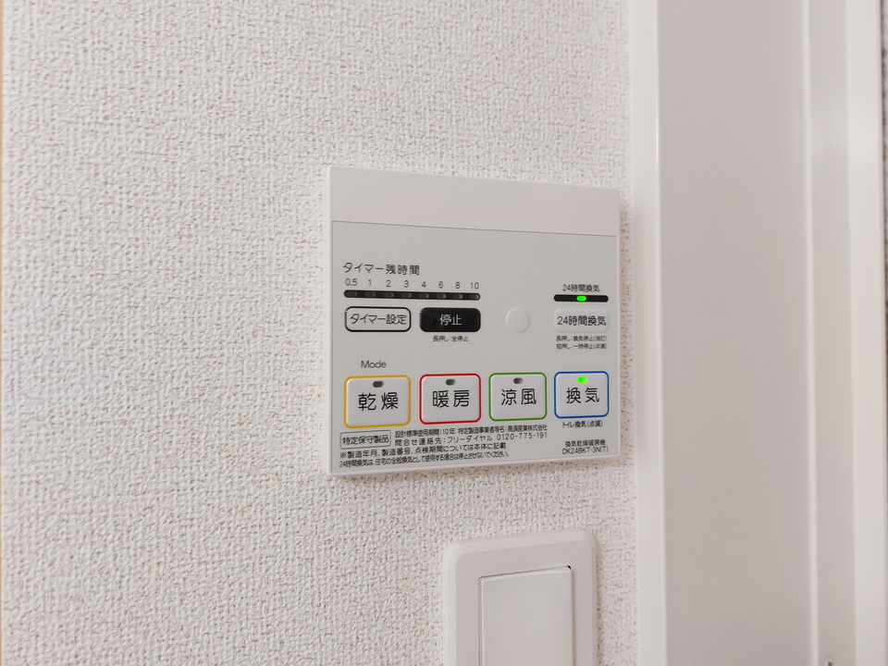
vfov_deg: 56.8
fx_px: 616
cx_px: 444
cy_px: 333
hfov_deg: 71.6
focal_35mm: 24
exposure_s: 1/24
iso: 100
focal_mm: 5.23
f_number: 1.8
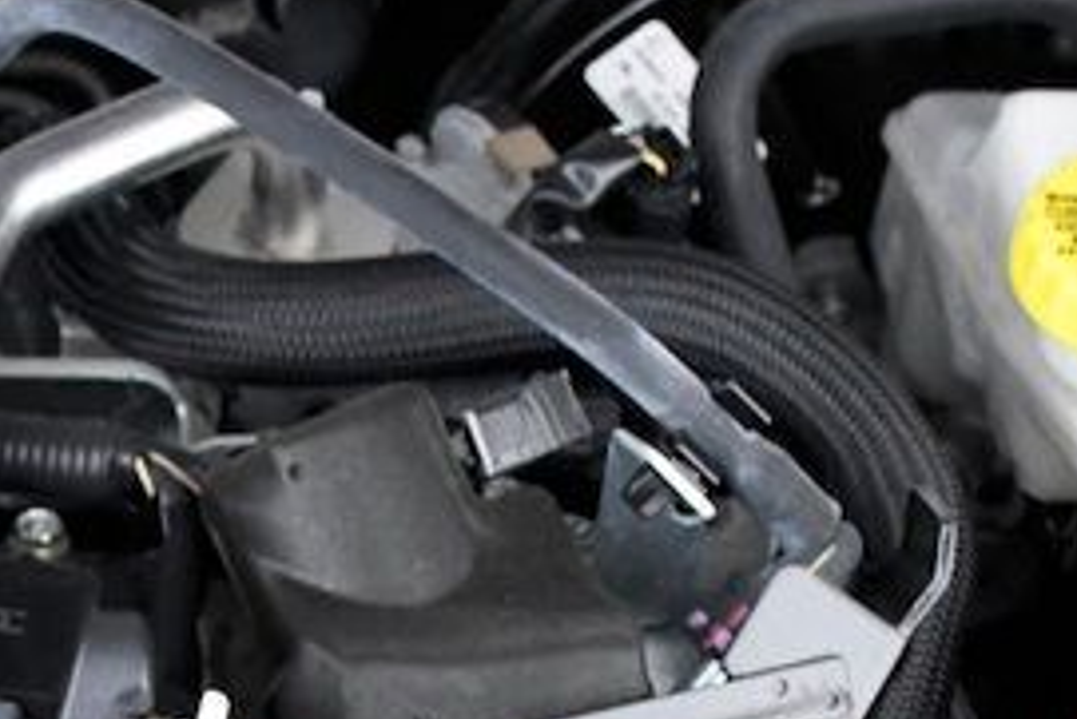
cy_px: 1174
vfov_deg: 12.6
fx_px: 3053
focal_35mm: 102
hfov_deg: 19.4
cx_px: -4
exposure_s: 1/100
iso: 2500
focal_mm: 18
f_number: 5
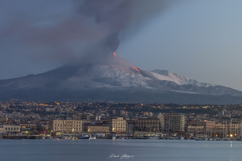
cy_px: 80
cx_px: 121
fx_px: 706
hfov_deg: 19.5
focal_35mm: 105
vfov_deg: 13.0
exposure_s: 5
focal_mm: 70
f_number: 11
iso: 100
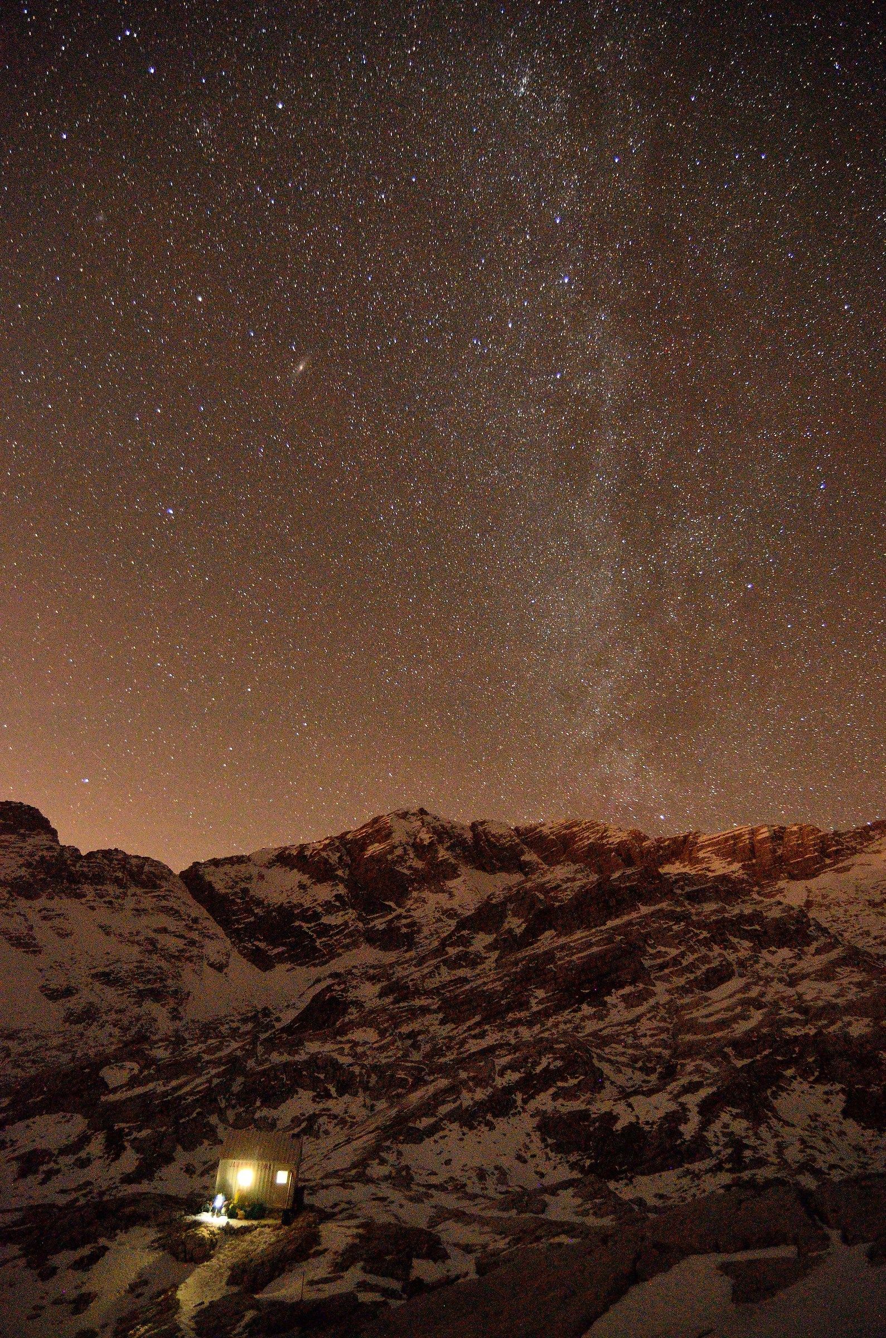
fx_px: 668
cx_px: 443
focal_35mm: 18
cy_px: 669
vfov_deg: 90.1
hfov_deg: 67.1
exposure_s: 30
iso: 6400
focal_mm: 12
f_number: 4
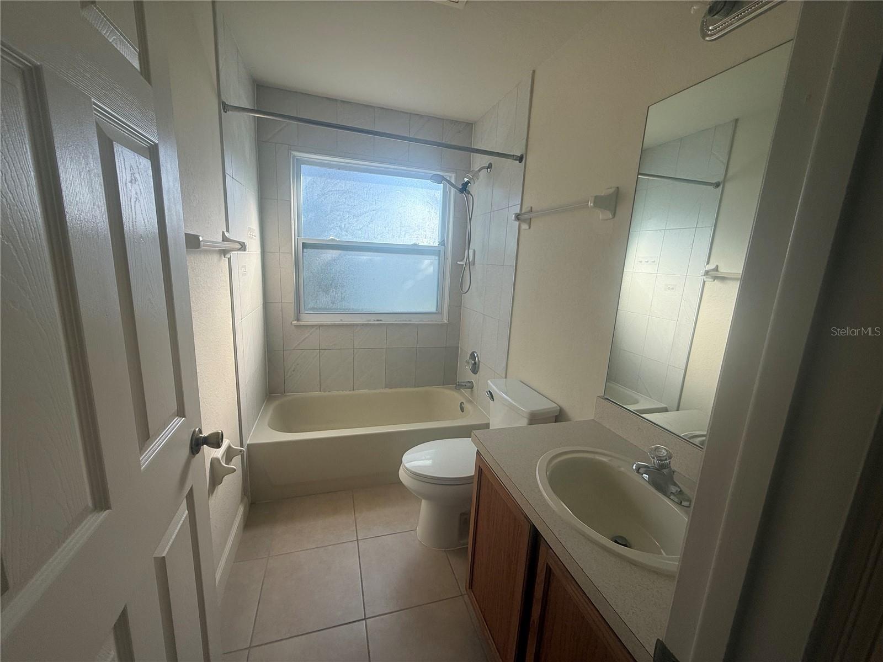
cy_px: 331
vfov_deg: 85.7
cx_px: 442
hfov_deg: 102.1
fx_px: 357
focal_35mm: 14
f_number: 2.2
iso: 50
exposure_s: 1/205
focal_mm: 2.22
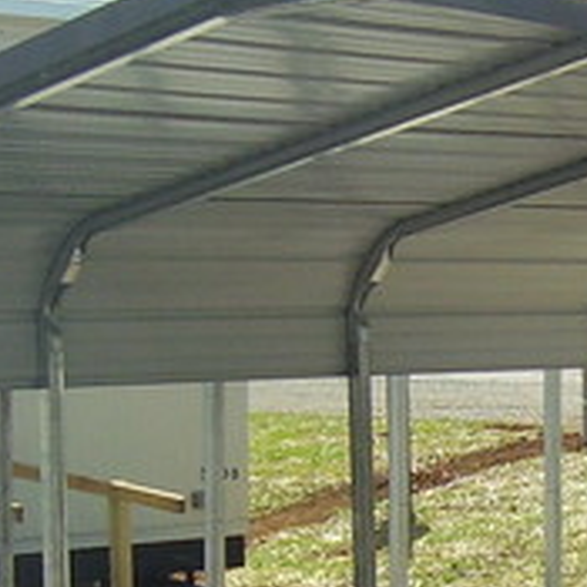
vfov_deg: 11.6
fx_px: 2878
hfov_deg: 11.3
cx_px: 782
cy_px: 513
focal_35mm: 150
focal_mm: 5.6
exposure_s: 1/500
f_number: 4.8
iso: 80
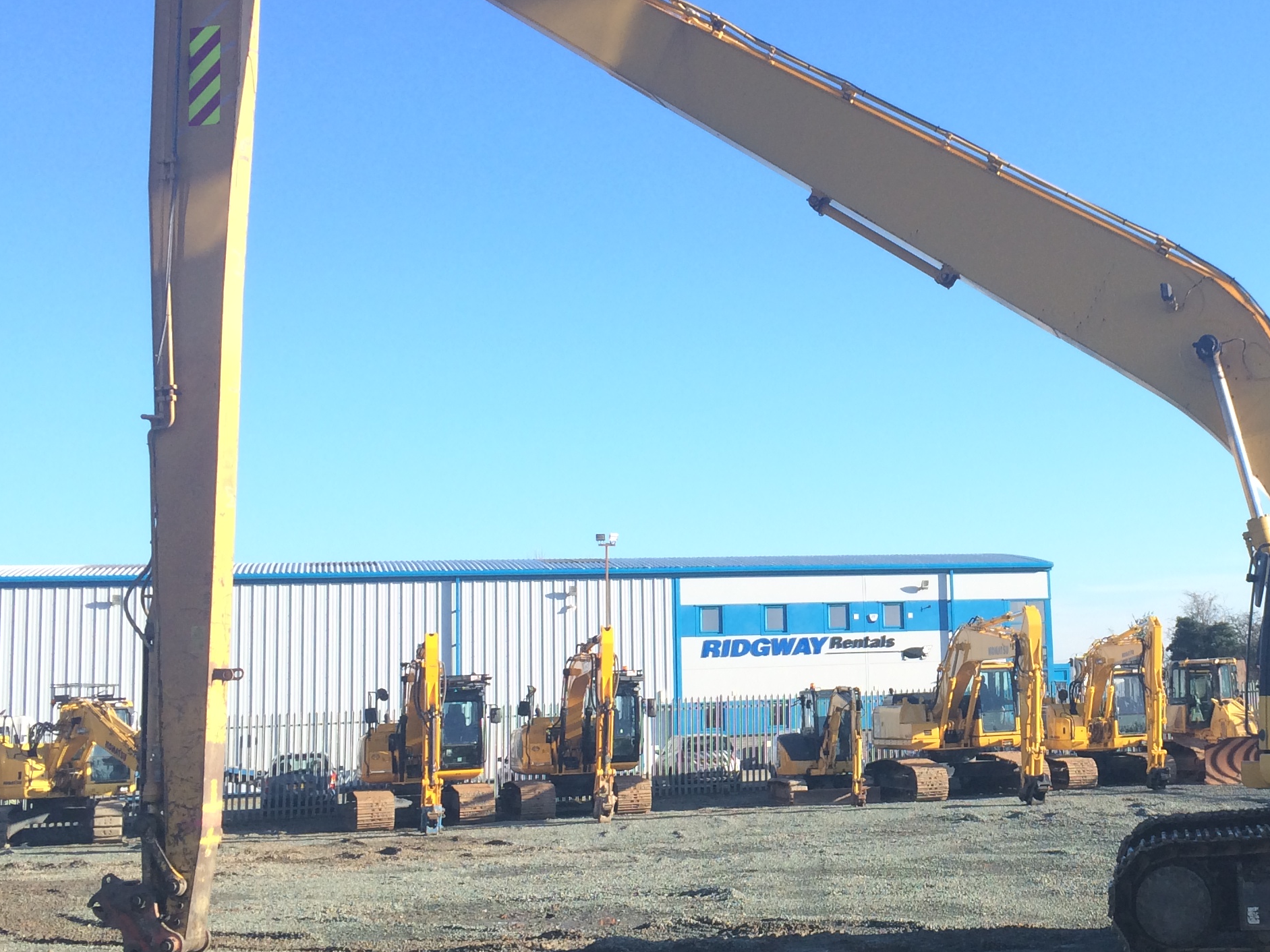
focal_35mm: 52
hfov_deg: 35.6
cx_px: 1017
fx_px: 1908
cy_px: 474
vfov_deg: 28.0
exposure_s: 1/672
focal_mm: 4.12
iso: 32
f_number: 2.2
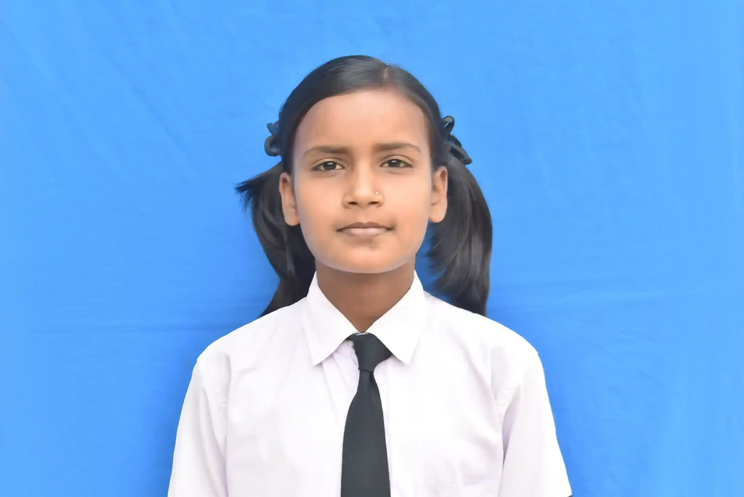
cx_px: 372
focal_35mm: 78
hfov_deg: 26.0
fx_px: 1613
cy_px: 248
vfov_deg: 17.5
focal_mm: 52
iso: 500
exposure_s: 1/50
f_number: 8
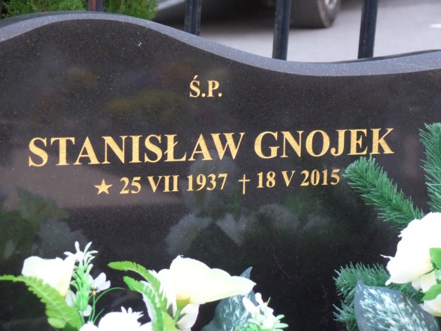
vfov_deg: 10.5
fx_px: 1796
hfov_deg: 14.0
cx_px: 220
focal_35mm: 141
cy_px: 166
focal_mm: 25.2
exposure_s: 1/45
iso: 800
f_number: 4.2
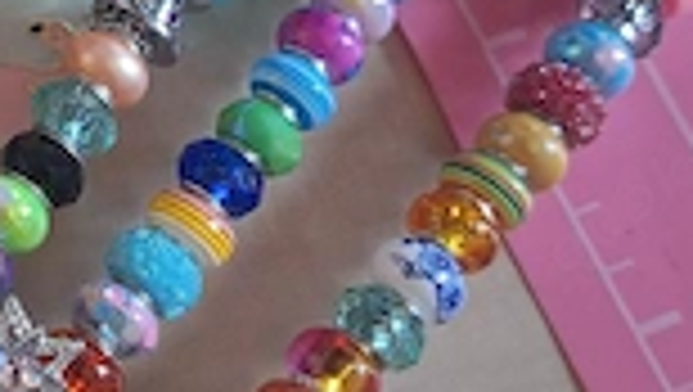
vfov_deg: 18.6
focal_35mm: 65
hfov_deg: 31.0
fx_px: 1196
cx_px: 86
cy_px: 221
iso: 250
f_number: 1.8
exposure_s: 1/25
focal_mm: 5.54
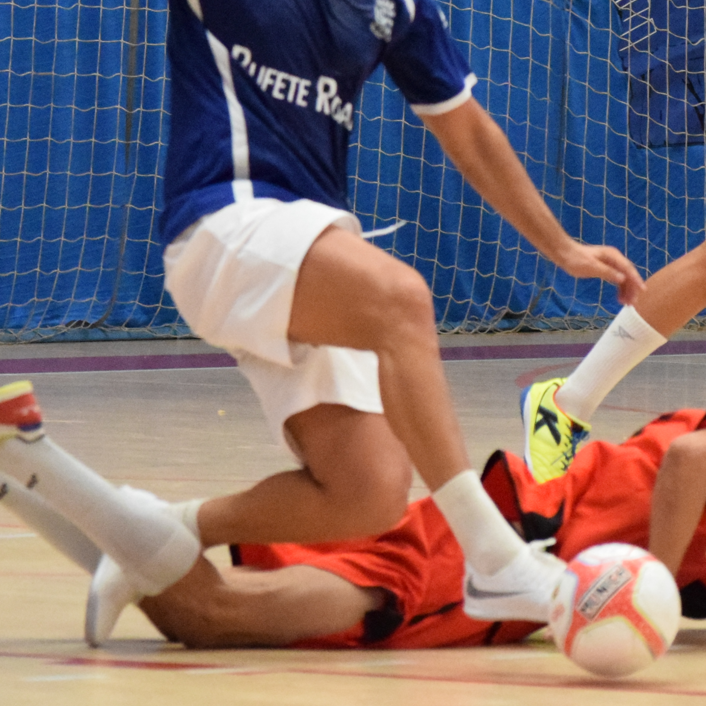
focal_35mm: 385
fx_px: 8892
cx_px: 383
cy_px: 121
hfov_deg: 4.5
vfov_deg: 4.5
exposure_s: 1/1250
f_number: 5
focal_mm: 95
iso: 6400
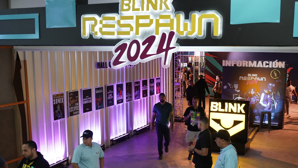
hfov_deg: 45.3
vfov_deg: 26.4
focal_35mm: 45
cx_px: 176
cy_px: 110
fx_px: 356
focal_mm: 32
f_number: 3.2
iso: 5000
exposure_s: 1/320
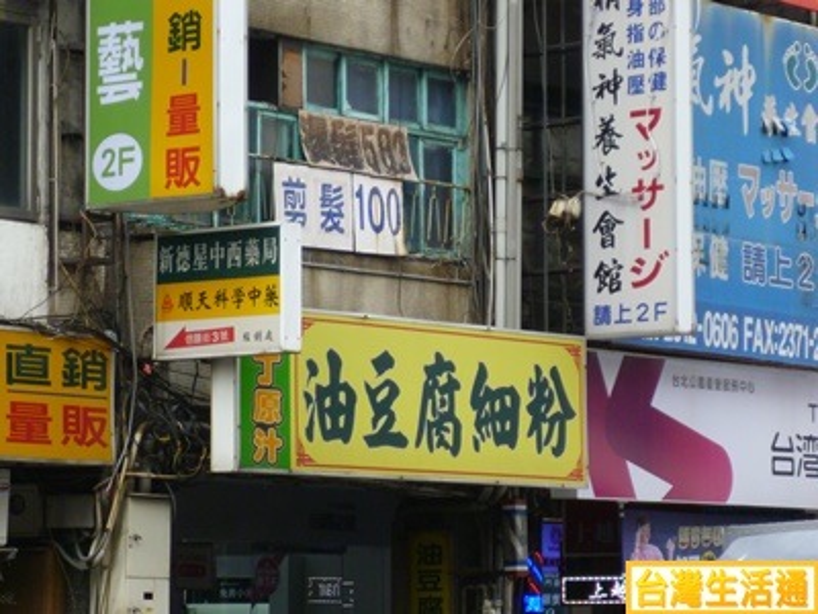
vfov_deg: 8.9
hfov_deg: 11.9
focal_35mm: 166
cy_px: 307
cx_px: 409
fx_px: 3923
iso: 400
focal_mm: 25
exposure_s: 1/125
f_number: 6.9
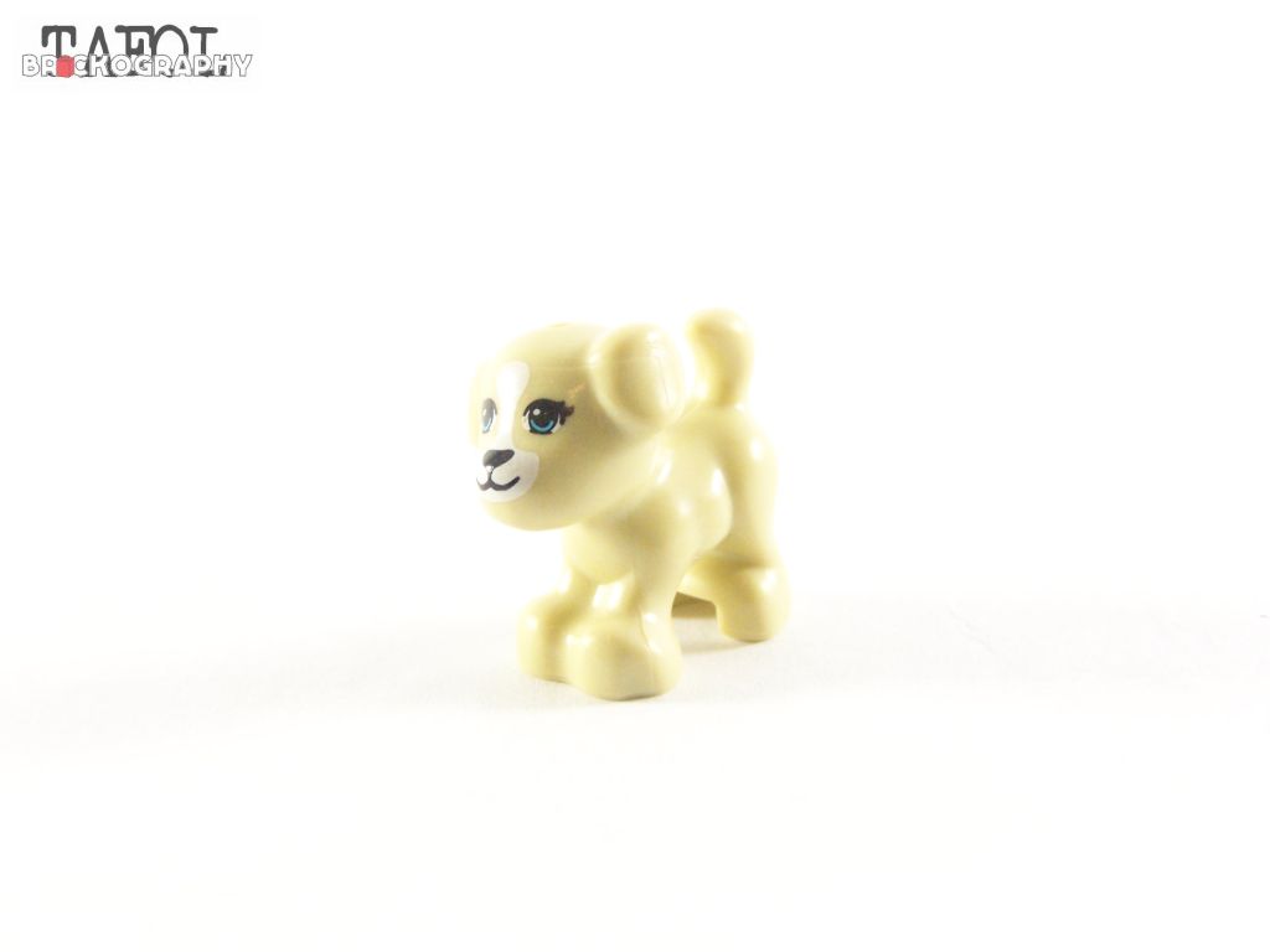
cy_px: 476
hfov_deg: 26.0
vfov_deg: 19.6
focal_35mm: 75
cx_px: 635
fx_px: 2752
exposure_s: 1/60
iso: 400
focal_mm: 12.4
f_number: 4
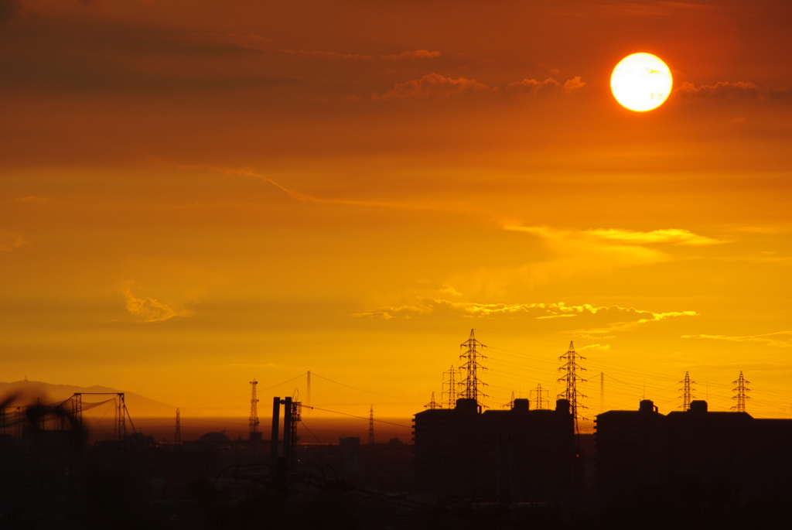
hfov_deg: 6.9
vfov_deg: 4.6
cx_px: 396
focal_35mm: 300
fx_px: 6606
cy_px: 265
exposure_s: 1/350
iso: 100
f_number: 8
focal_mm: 200
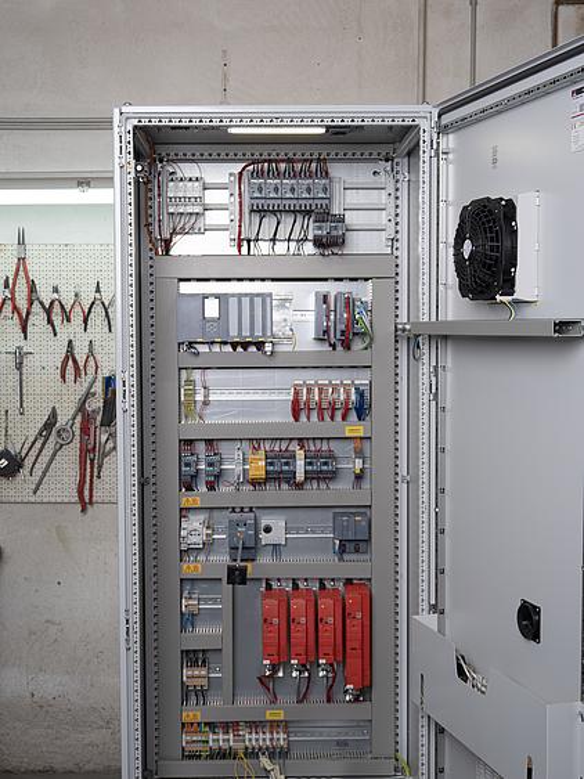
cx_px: 292
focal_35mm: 48
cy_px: 390
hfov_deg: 30.3
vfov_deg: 39.7
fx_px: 1080
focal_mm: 24
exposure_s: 1/160
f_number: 4
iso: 200
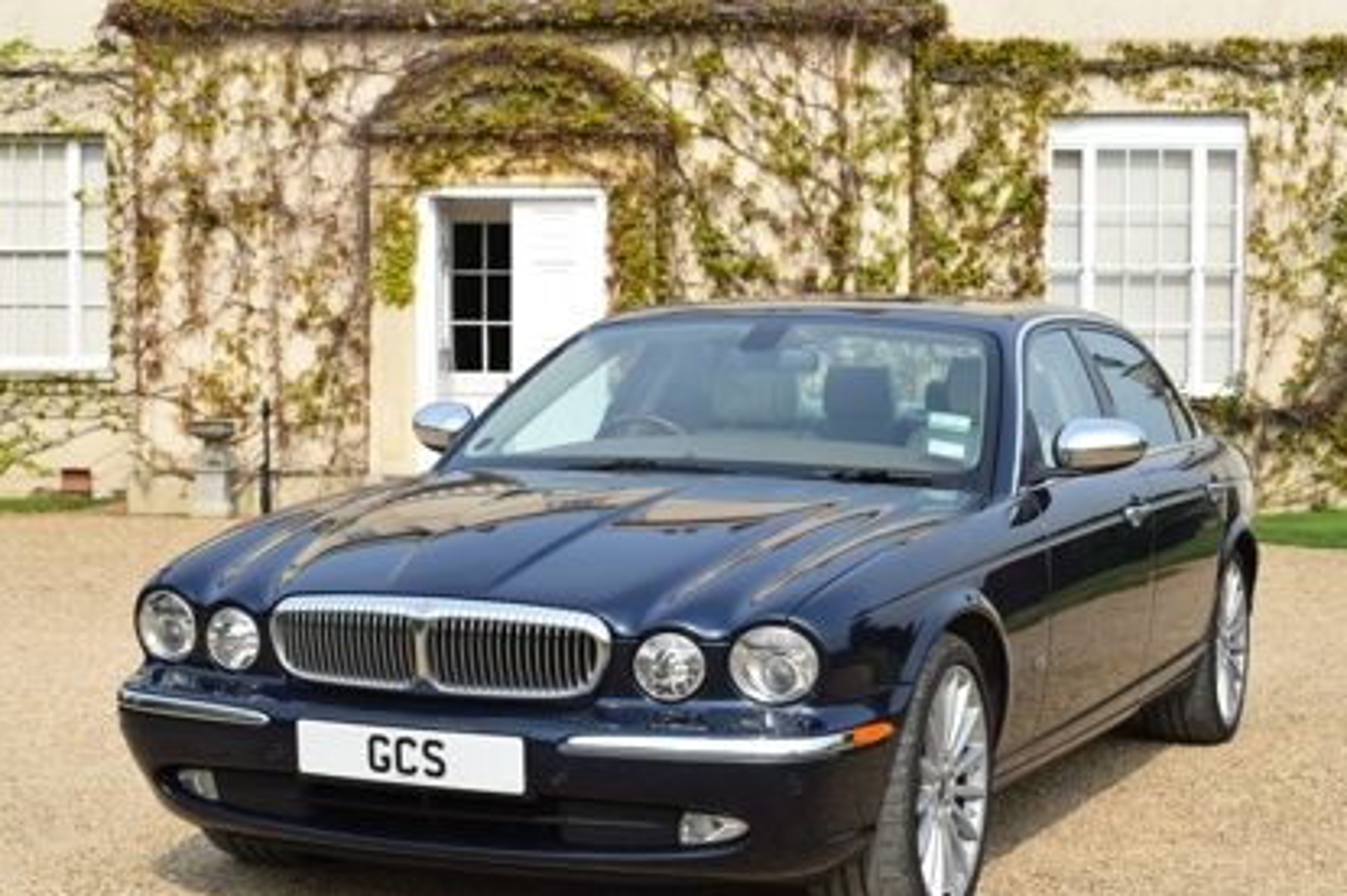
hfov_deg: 30.5
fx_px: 2467
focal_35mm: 66
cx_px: 646
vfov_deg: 20.6
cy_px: 487
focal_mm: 38
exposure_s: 1/320
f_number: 9
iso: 200
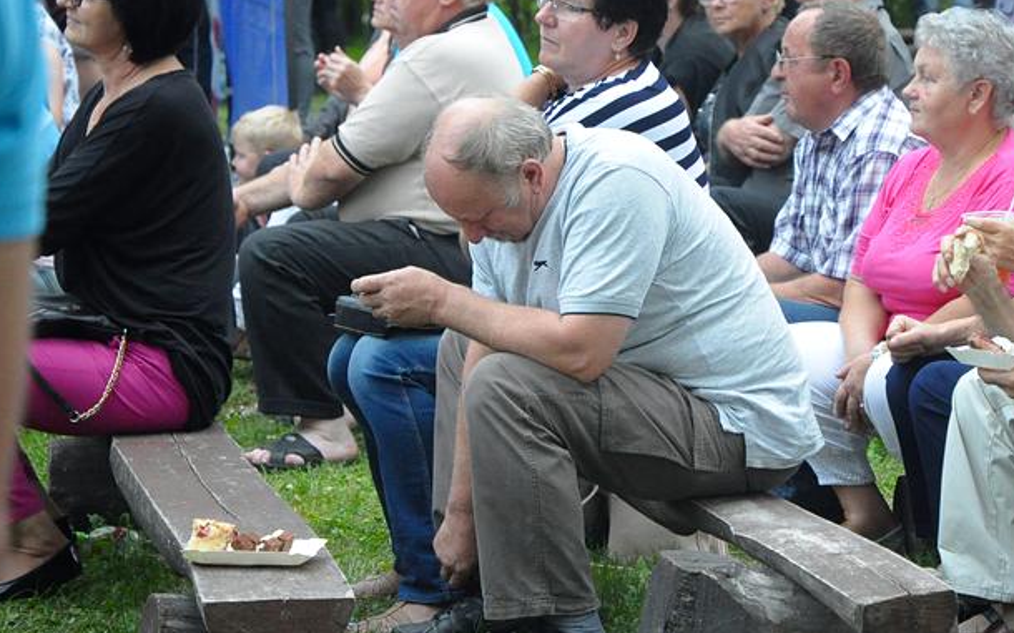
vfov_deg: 8.8
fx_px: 4117
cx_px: 653
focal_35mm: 149
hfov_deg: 14.0
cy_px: 225
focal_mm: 70
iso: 2500
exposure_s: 1/100
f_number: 4.5
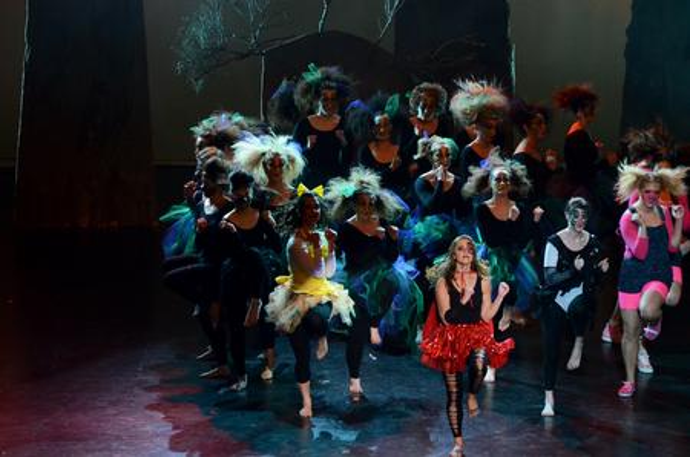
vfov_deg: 4.6
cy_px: 228
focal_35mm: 300
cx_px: 345
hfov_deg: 6.9
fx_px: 5738
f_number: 4.5
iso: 3200
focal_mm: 200
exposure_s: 1/400
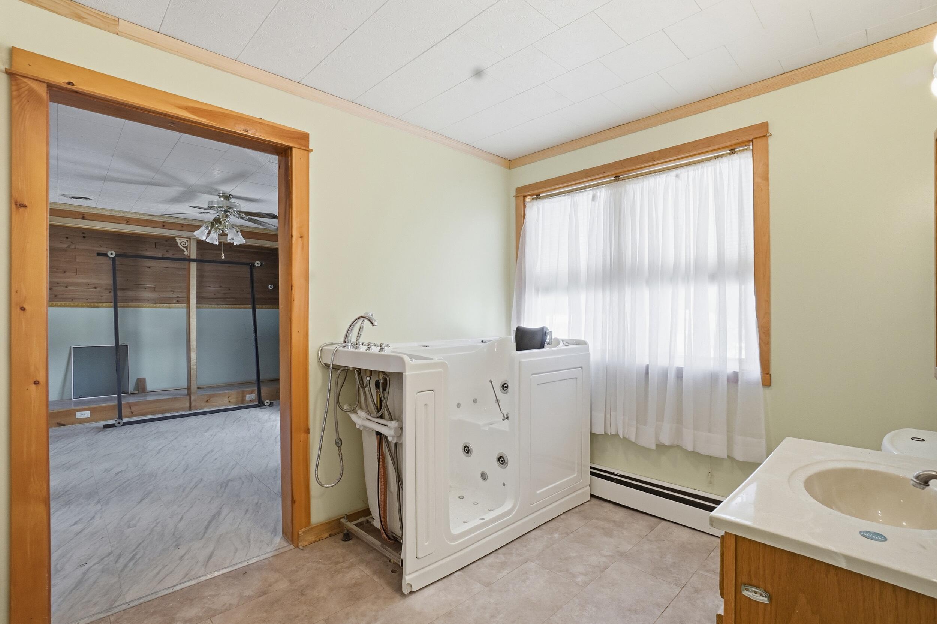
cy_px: 312
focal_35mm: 15
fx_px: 390
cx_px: 468
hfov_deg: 100.4
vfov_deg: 77.3
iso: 400
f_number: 11
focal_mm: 10
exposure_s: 1/640
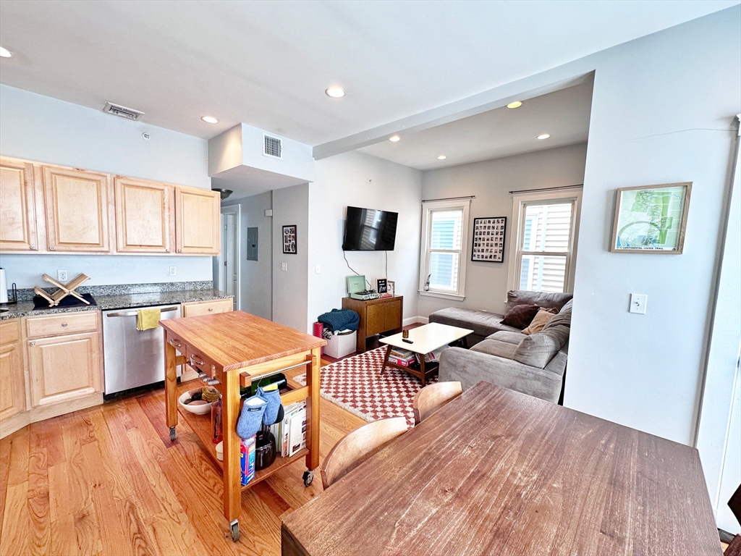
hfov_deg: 102.1
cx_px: 370
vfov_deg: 85.7
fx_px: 300
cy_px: 278
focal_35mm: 14
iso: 125
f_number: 2.2
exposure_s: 1/120
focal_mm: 2.22
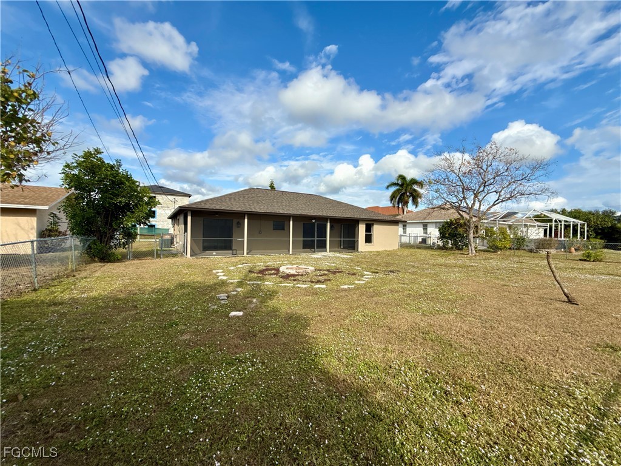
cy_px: 233
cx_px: 310
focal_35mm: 14
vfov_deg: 85.7
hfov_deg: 102.1
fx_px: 251
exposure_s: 1/2024
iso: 50
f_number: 2.2
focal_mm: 2.22
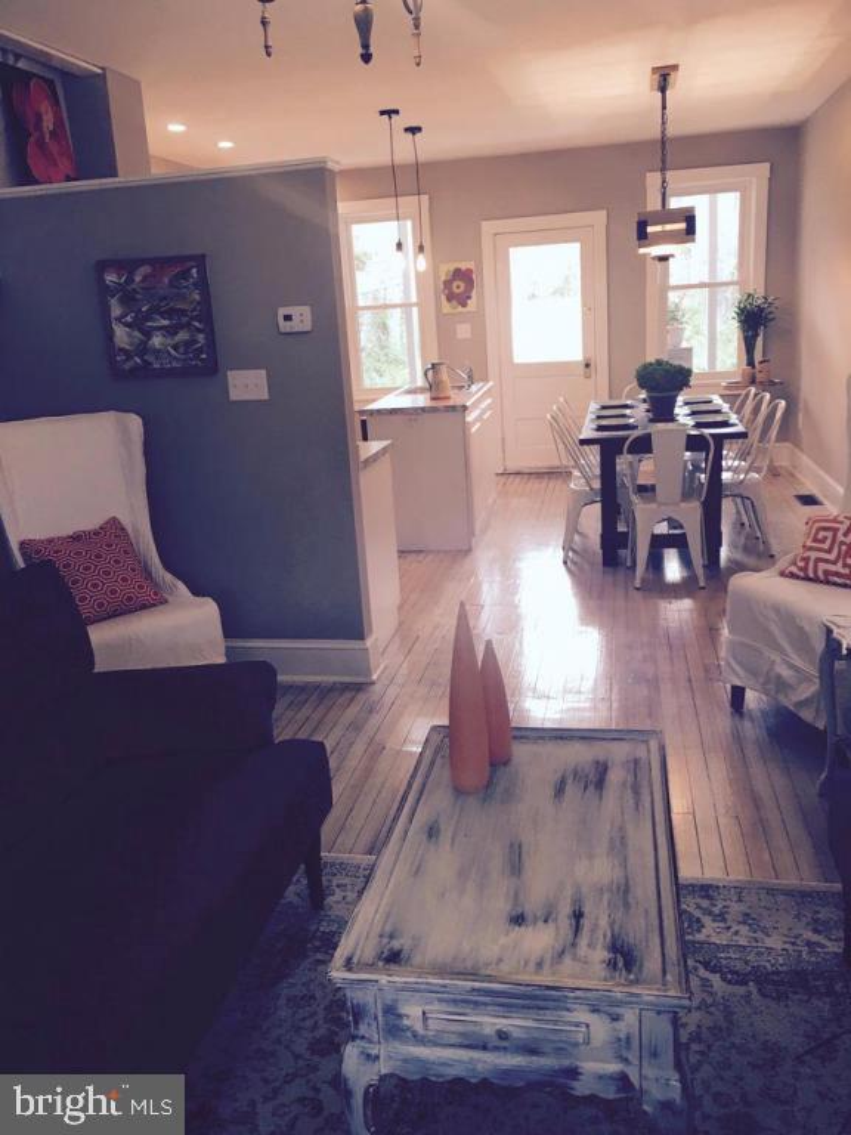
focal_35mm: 29
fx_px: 951
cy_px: 568
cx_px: 426
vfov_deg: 61.7
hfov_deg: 48.2
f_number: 2.2
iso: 25
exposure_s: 1/15
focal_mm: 4.15
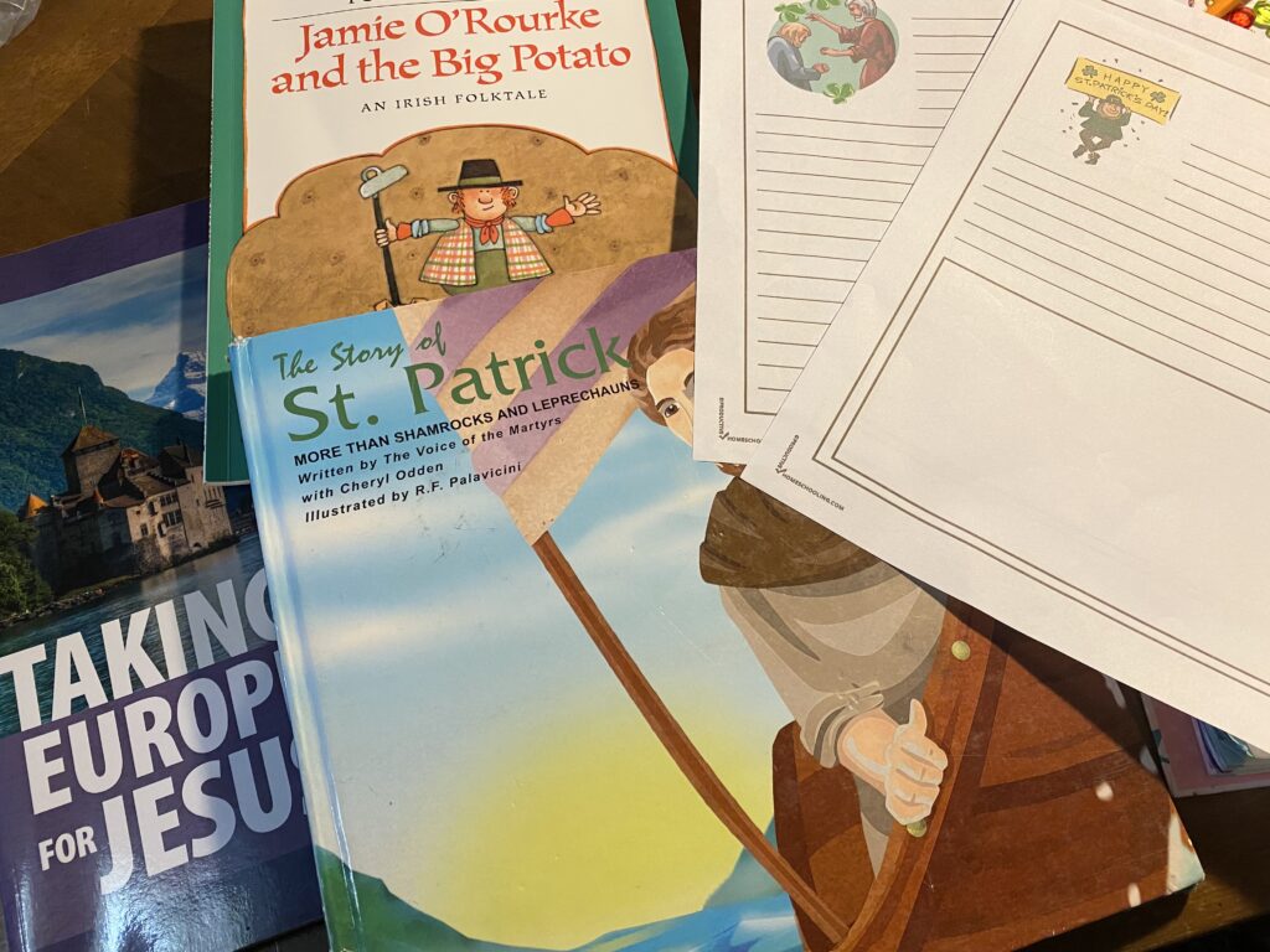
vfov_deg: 53.1
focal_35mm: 26
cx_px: 635
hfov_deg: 67.3
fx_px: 954
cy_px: 476
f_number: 1.8
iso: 160
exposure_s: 1/60
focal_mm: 4.25
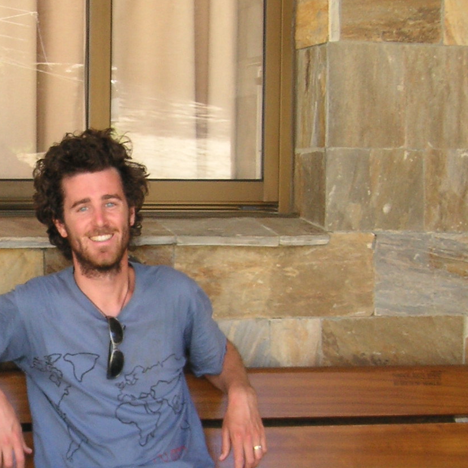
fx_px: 1545
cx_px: -7
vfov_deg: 17.1
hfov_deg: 16.8
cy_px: 351
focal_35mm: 101
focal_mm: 6.1
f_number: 2.8
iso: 50
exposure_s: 1/90
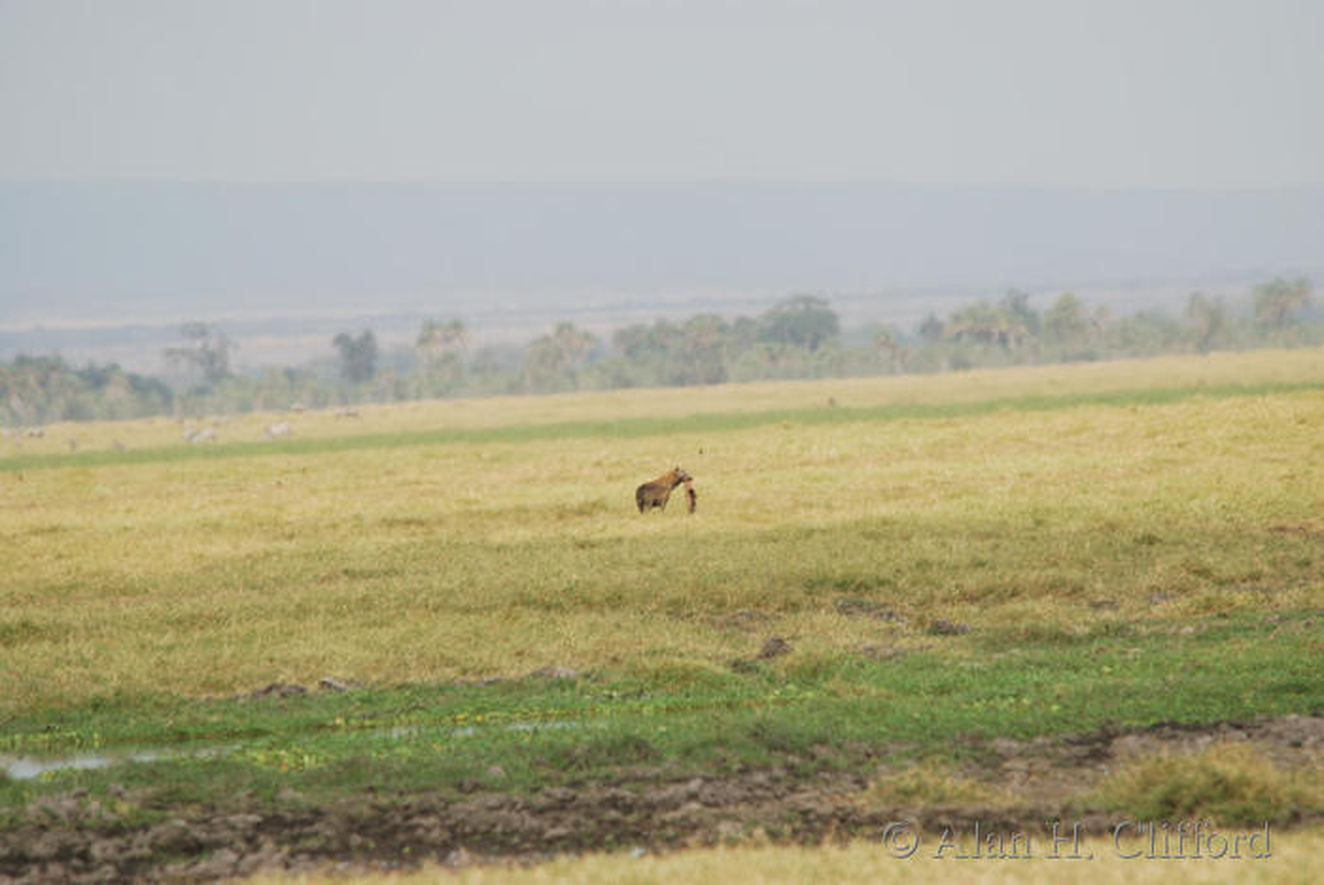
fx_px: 19876
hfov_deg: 3.8
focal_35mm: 540
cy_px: 442
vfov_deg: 2.6
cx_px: 662
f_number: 5.6
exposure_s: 1/400
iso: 100
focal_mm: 360
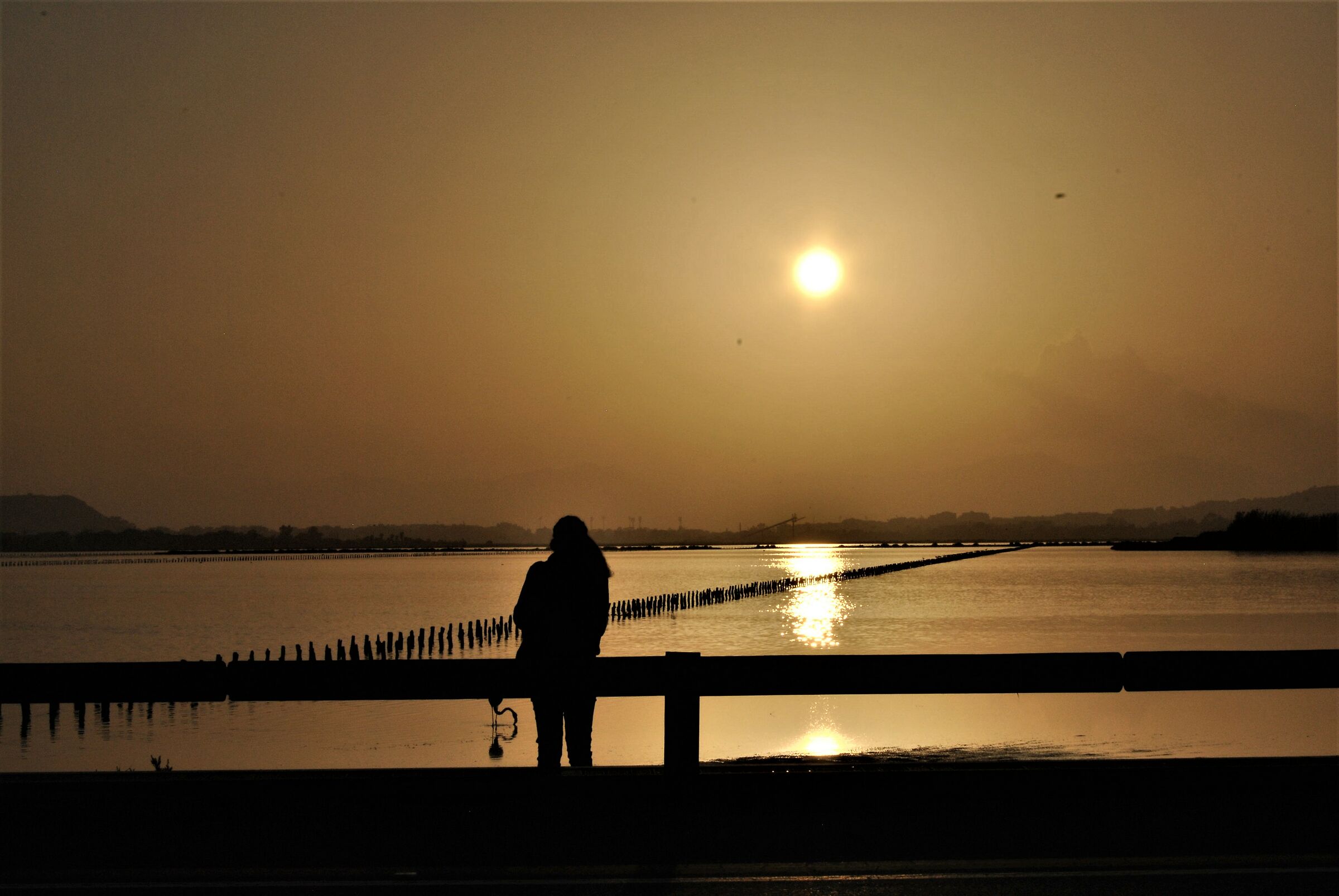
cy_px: 448
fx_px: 3072
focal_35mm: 82
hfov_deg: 24.6
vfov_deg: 16.6
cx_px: 670
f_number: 22
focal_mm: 55
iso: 200
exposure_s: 1/1250
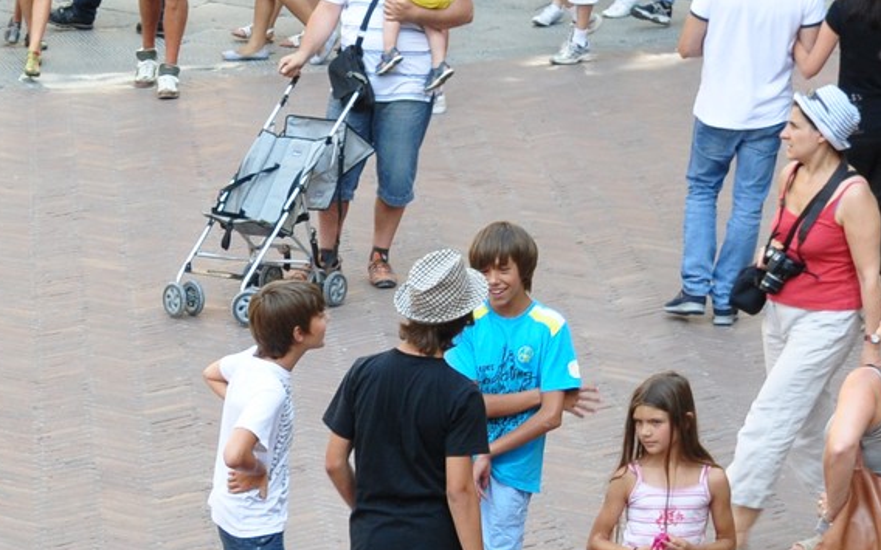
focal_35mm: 242
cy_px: 923
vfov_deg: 5.4
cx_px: -413
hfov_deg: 8.5
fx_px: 5810
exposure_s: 1/100
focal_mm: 50
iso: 400
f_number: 9
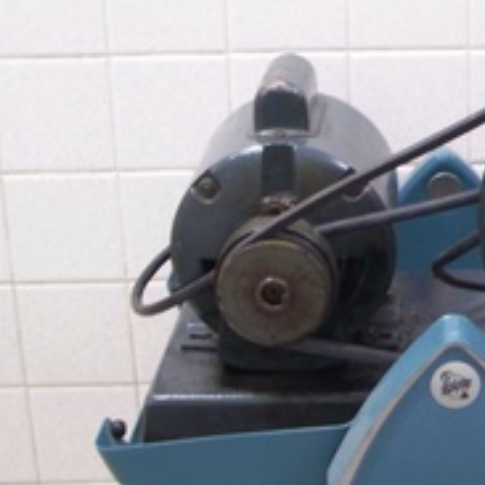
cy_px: 220
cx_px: 525
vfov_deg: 20.2
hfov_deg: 19.4
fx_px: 1363
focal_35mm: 86
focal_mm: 7.8
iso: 200
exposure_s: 1/8
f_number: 2.8
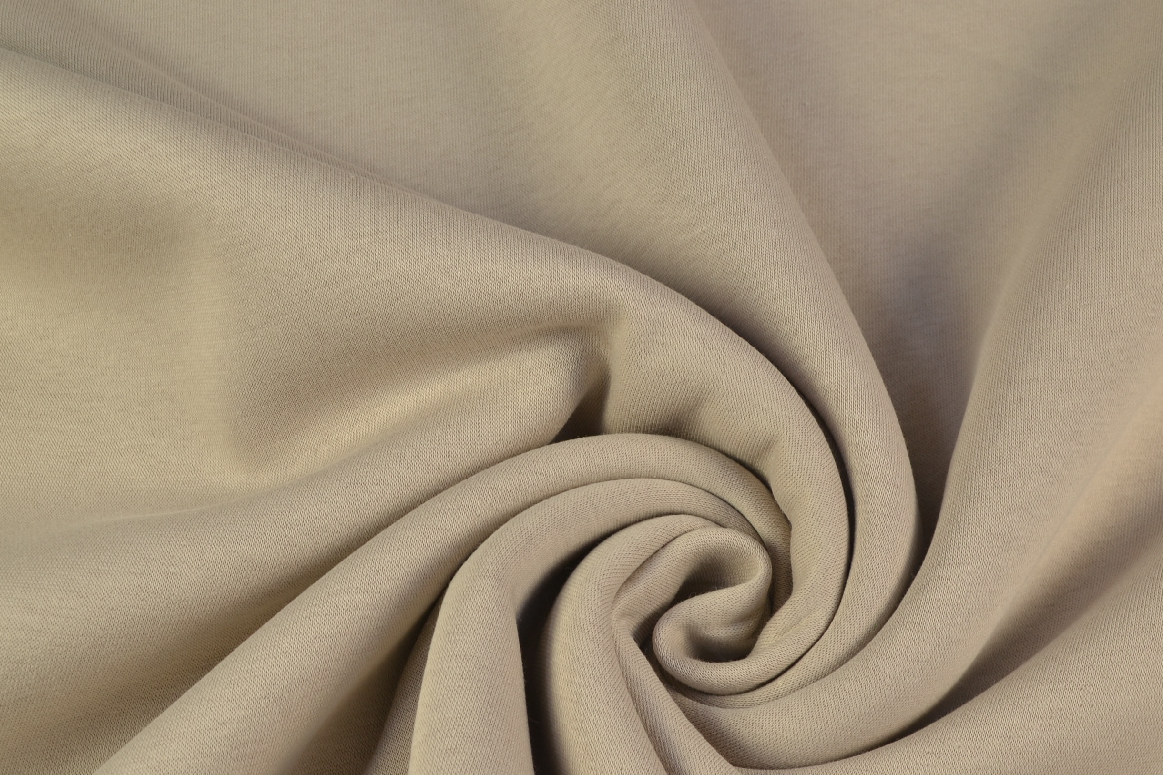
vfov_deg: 26.3
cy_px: 533
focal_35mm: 51
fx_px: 1647
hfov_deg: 38.8
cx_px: 678
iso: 100
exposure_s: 1/15
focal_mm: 24
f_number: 8
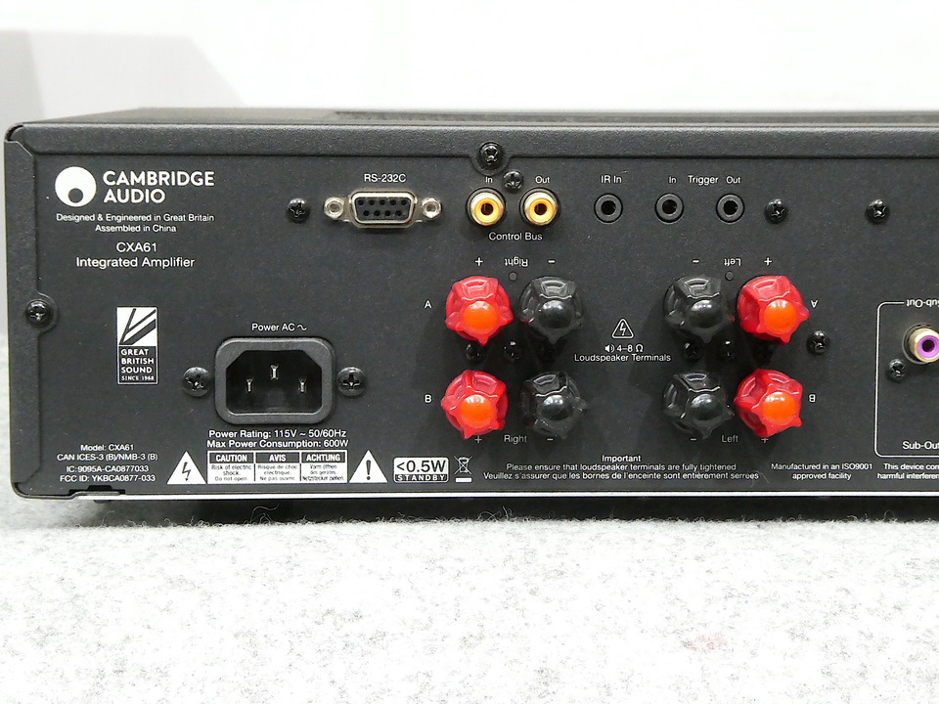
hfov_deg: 24.7
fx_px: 2143
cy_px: 352
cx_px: 470
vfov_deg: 18.7
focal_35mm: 79
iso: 1600
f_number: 6.3
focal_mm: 14.1
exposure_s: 1/10
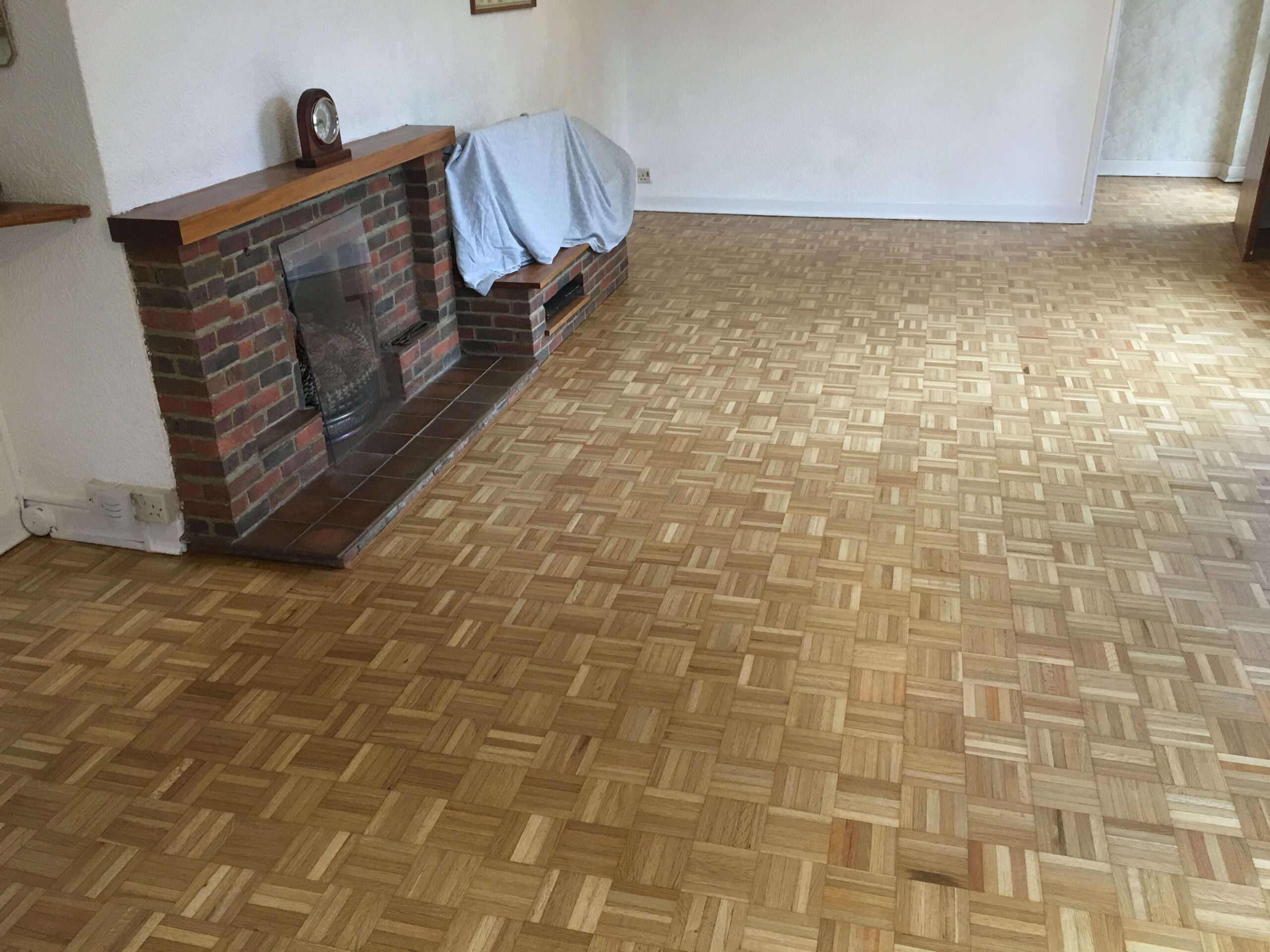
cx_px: 635
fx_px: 1064
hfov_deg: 61.7
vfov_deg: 48.2
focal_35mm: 29
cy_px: 476
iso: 50
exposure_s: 1/33
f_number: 2.2
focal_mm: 4.15
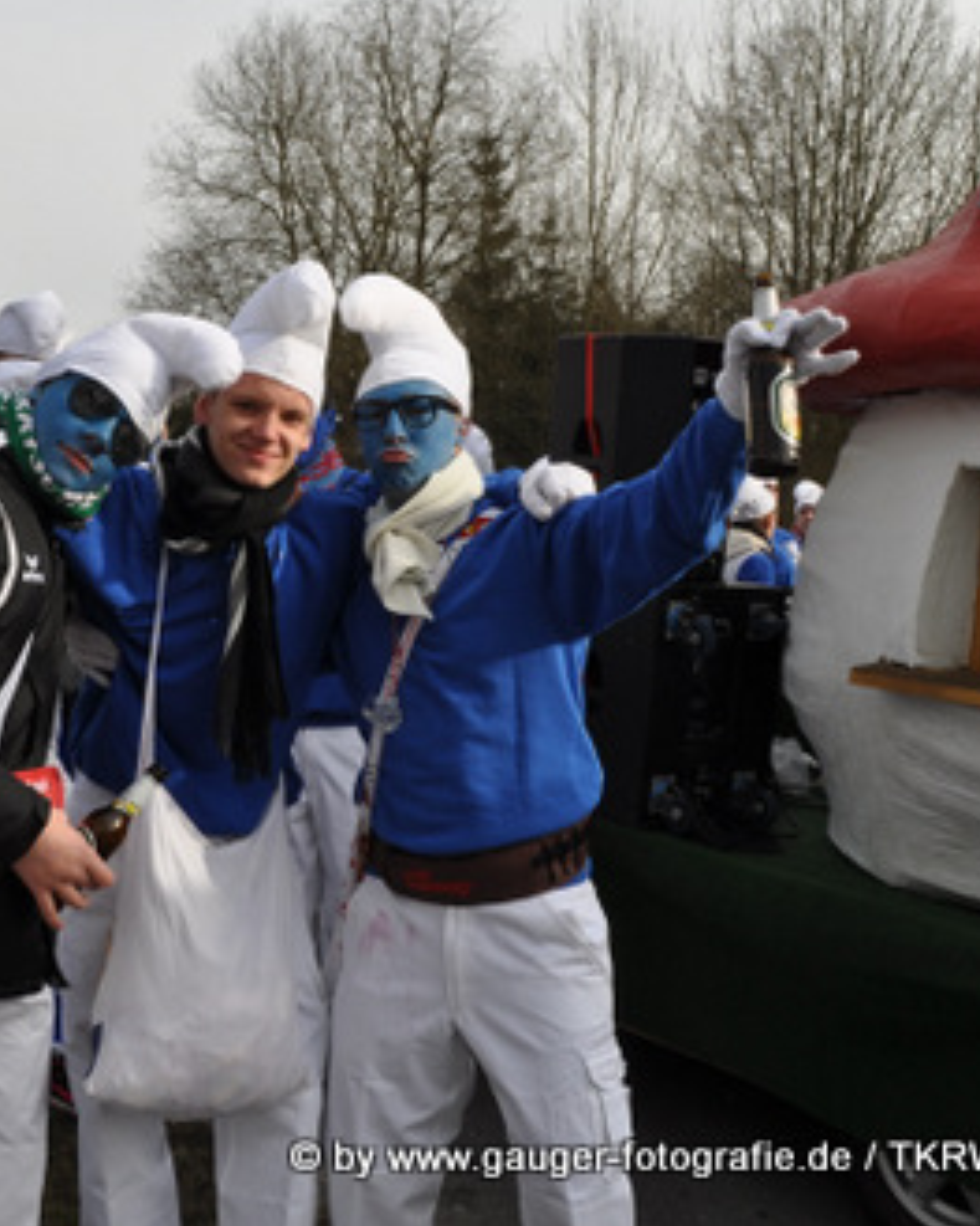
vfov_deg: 39.6
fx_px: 1705
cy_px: 611
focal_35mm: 47
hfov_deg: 31.5
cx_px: 238
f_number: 11
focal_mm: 22
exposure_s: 1/200
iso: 200
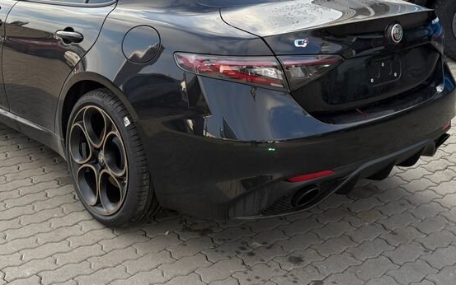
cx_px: 190
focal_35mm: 51
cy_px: 39
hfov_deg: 39.4
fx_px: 634
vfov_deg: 24.7
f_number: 1.6
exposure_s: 1/873
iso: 50
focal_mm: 5.96
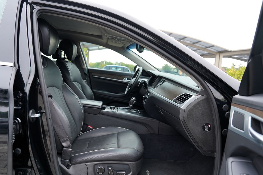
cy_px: 88
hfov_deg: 73.7
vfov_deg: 53.1
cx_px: 132
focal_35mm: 24
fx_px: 175
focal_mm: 24
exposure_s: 1/60
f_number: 4
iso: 100
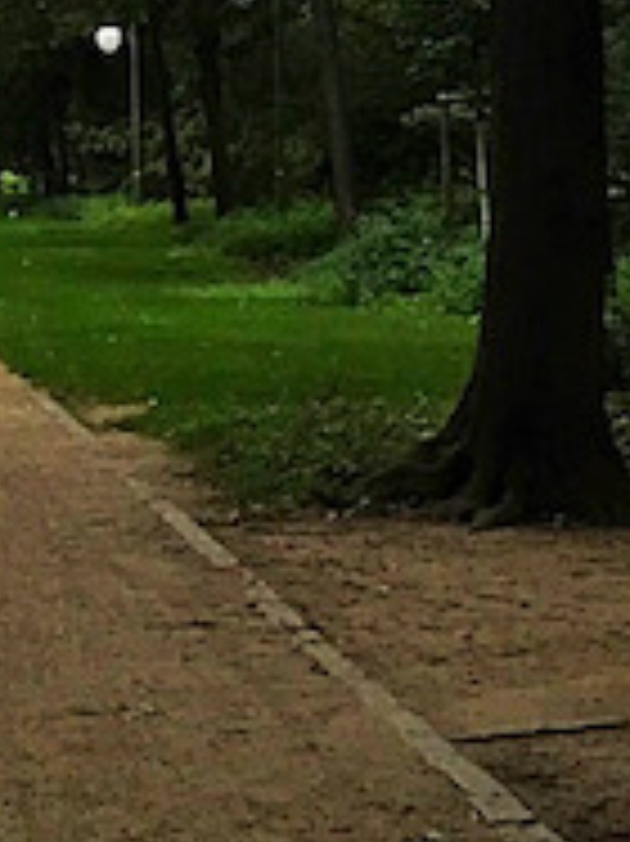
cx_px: -392
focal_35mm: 160
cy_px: -272
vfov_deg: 12.0
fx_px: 3887
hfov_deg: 9.0
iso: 20
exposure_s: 1/577
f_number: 1.8
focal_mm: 3.99
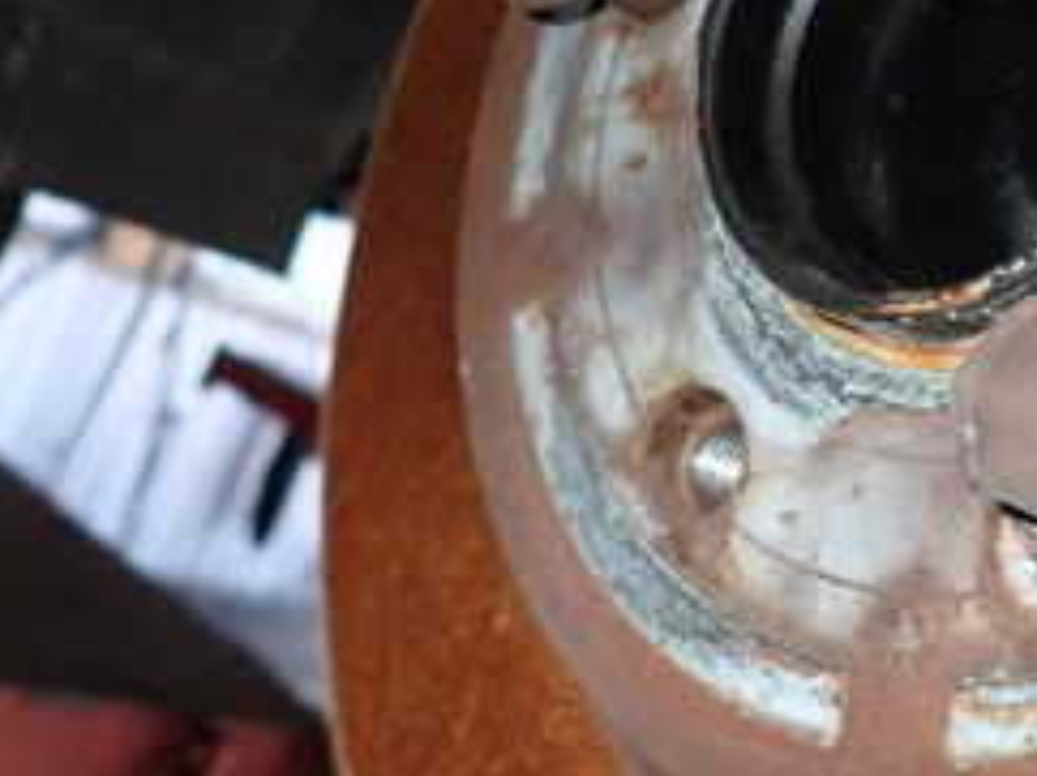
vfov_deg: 23.0
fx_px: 1856
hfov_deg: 30.4
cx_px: 836
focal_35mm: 62
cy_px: 64
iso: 250
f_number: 5.6
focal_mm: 4.5
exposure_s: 1/30
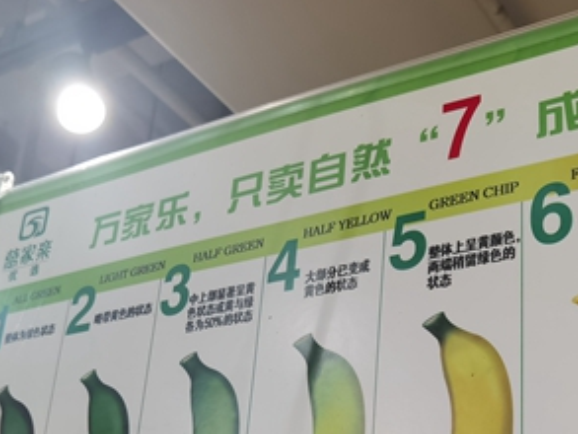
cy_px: 383
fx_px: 986
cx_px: 306
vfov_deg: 24.2
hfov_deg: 32.7
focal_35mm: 59
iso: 160
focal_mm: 6.71
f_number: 1.9
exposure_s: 1/100
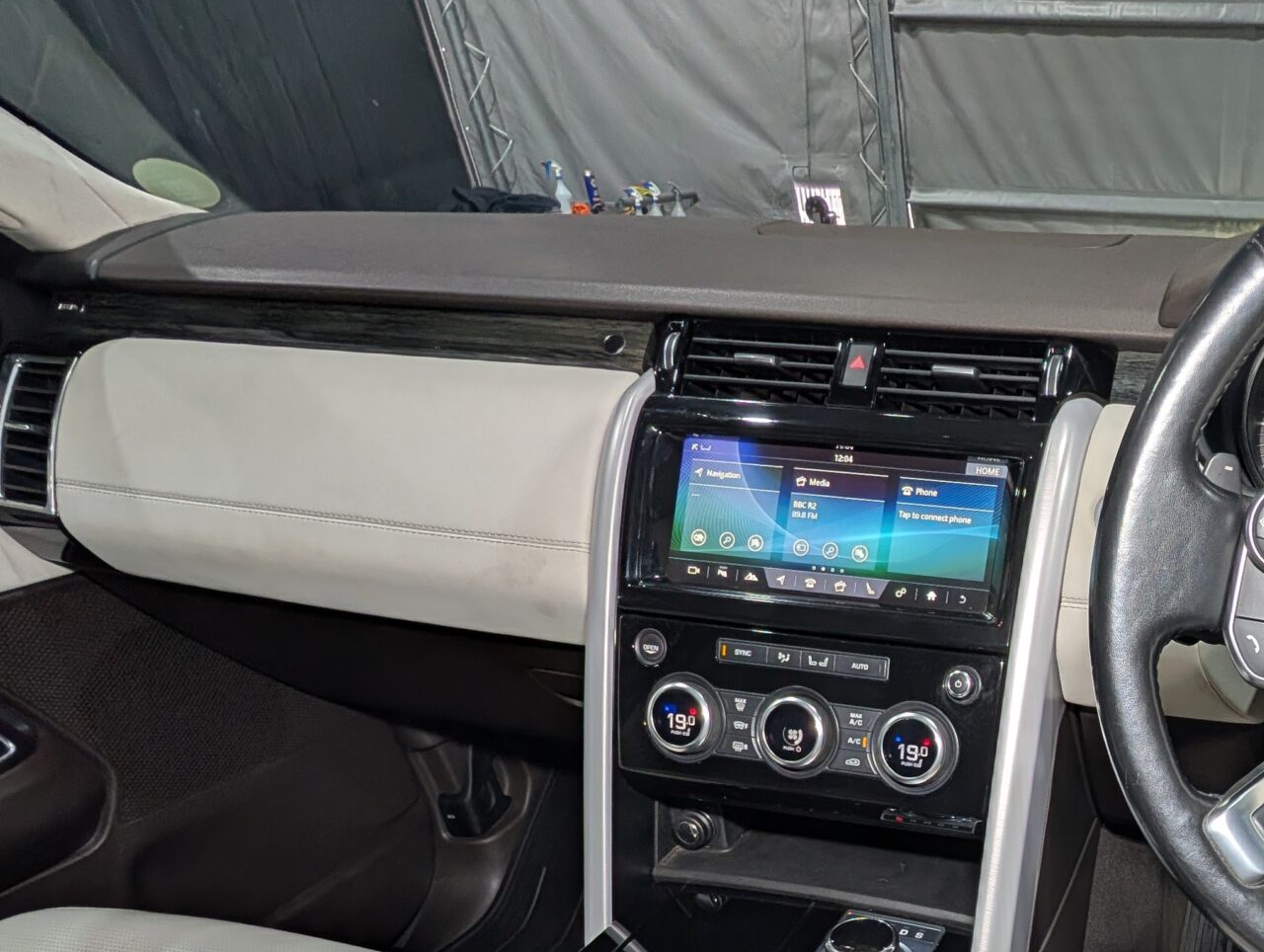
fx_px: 878
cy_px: 943
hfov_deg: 62.7
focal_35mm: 24
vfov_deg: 47.6
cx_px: 1082
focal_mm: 2.02
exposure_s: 1/100
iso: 101
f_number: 1.7
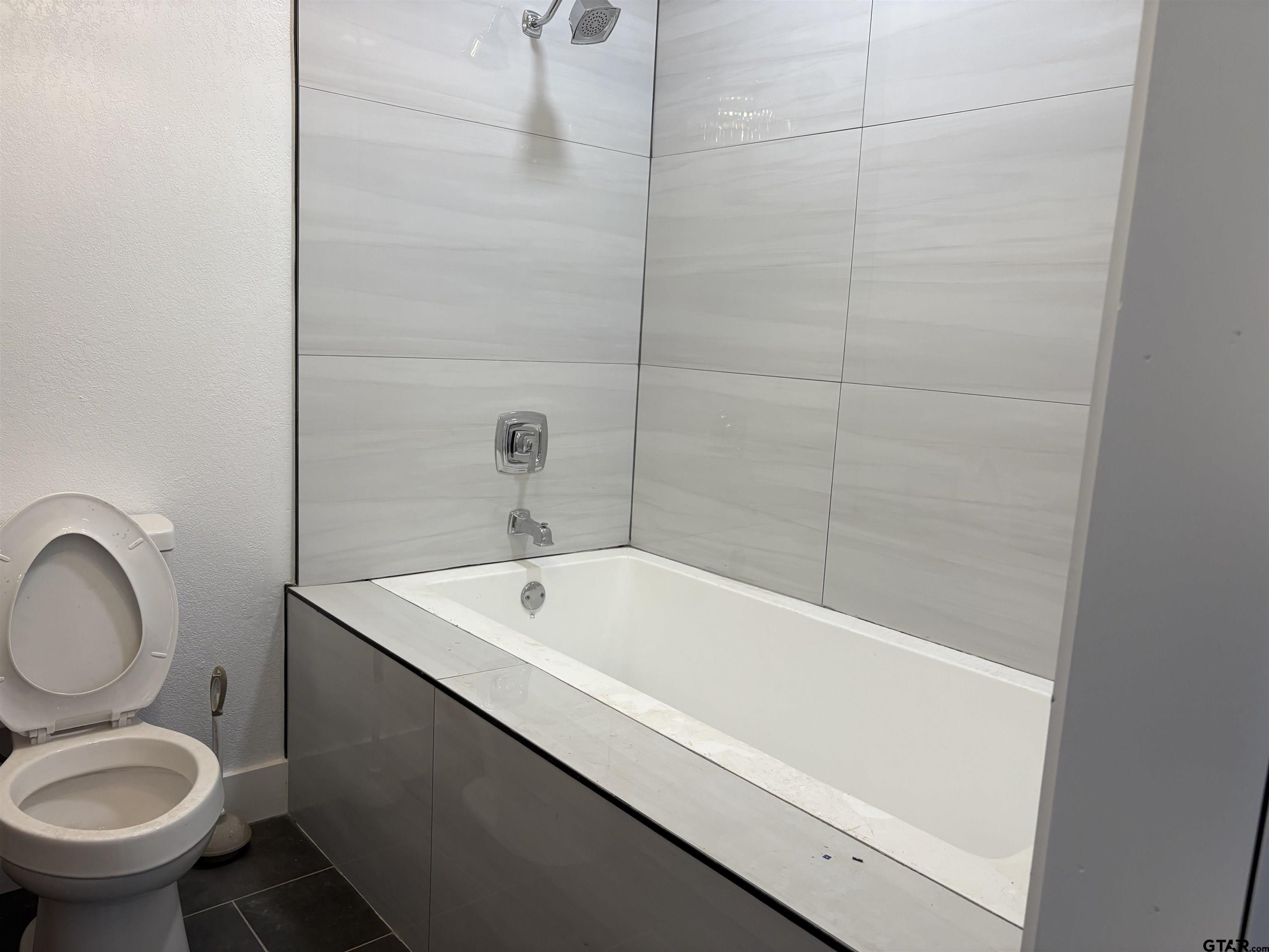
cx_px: 634
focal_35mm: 26
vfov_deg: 53.1
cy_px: 476
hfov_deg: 67.3
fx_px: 953
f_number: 1.6
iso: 125
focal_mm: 5.96
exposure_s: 1/120
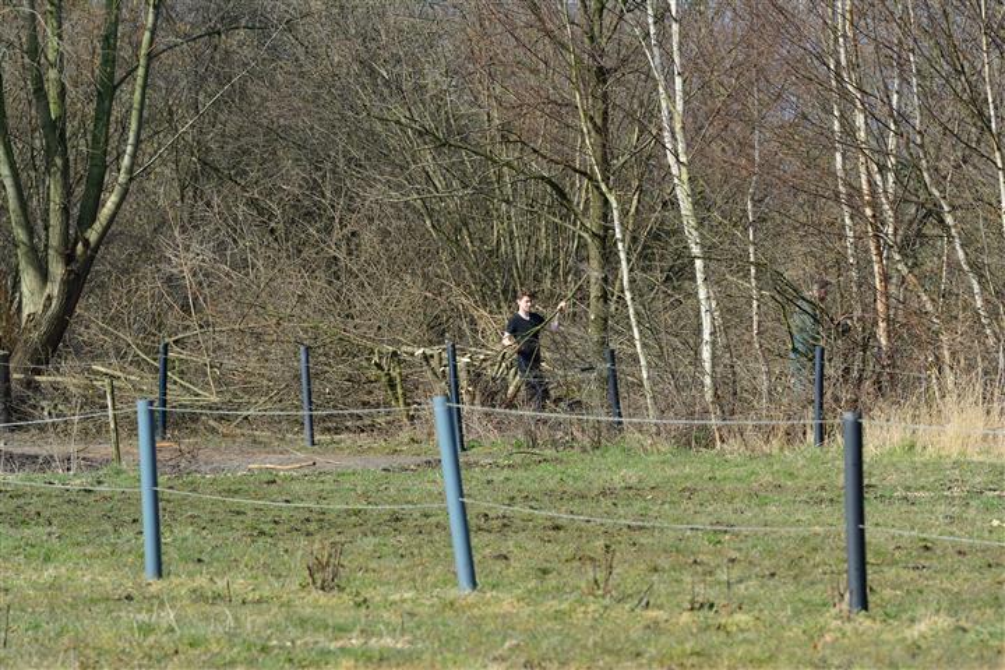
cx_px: 502
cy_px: 335
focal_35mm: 300
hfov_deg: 6.9
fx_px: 8374
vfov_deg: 4.6
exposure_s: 1/2000
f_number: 7.1
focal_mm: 200
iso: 800
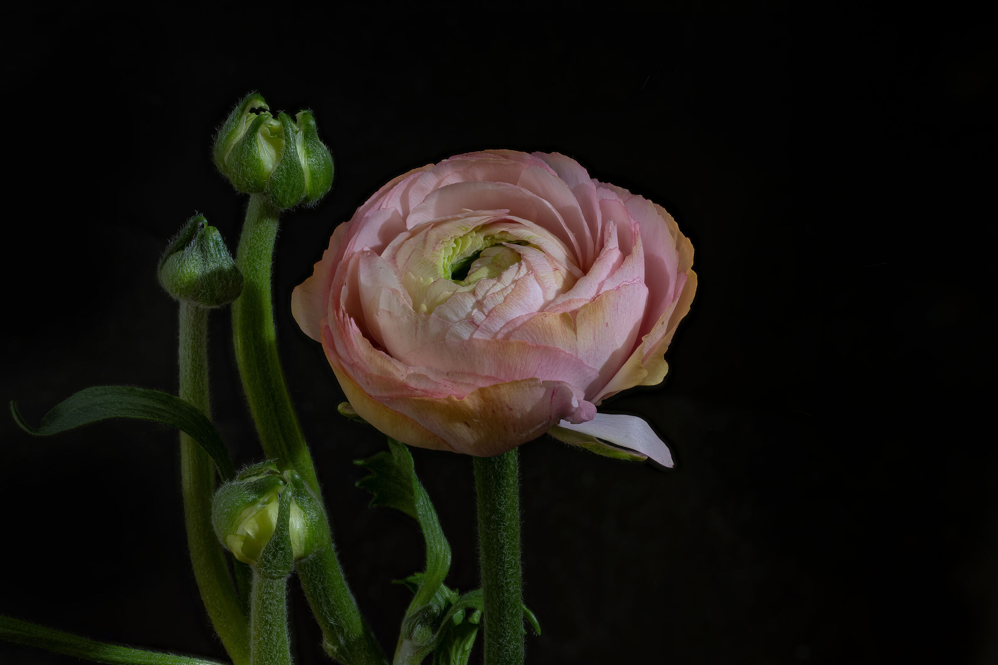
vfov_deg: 13.0
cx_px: 499
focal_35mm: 105
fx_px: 2911
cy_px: 332
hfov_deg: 19.5
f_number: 14
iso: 100
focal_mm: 105
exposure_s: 1/5
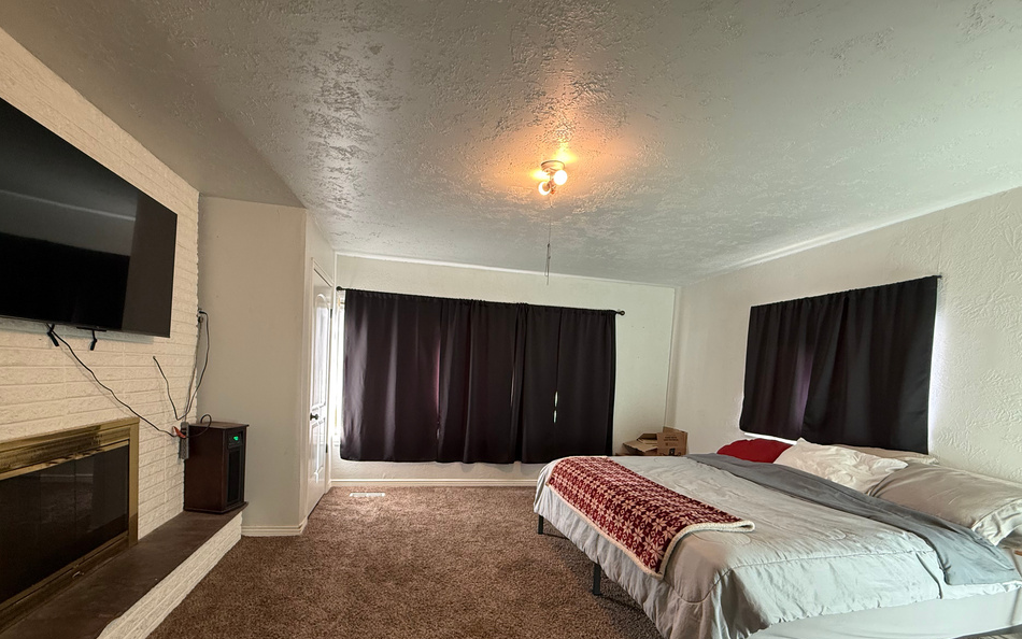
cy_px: 403
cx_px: 498
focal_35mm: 16
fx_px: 446
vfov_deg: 70.0
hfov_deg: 97.8
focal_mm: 2.22
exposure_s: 1/60
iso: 250
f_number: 2.2
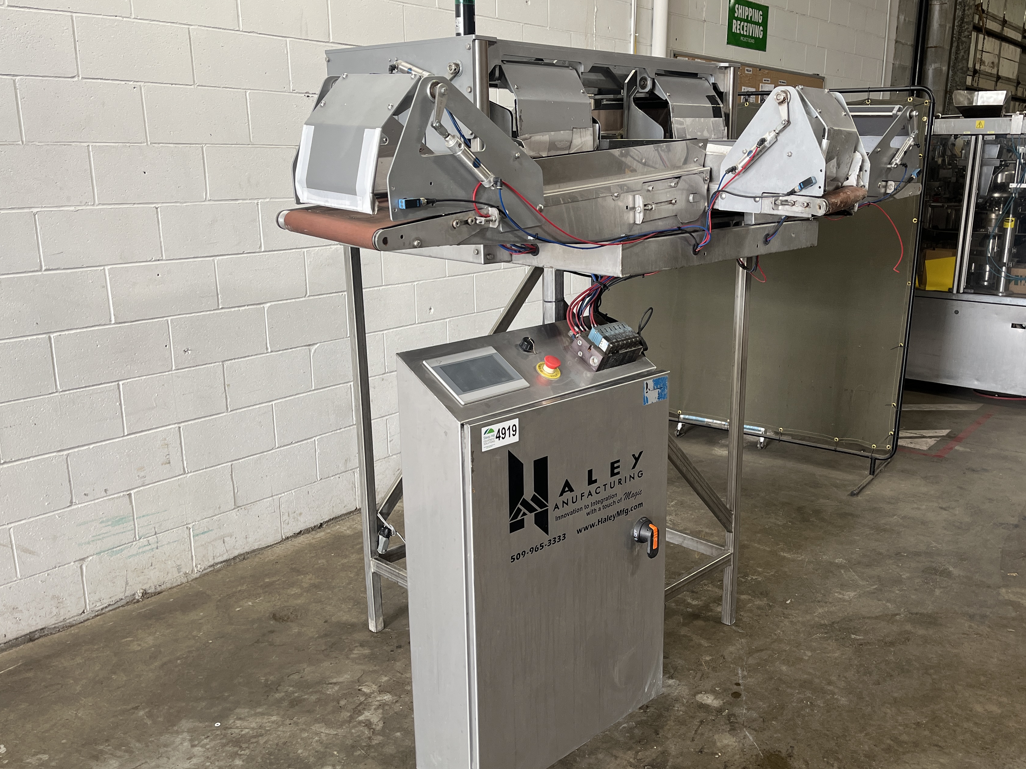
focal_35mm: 31
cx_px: 584
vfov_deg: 45.4
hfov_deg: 58.1
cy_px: 391
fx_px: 919
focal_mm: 5.1
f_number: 1.6
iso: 80
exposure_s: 1/60
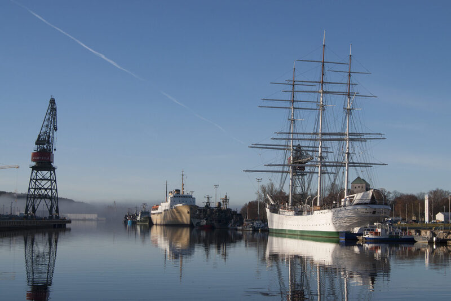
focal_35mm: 57
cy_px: 150
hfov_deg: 35.1
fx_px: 714
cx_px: 226
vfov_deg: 23.8
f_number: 11
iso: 200
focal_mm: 38
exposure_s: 1/500
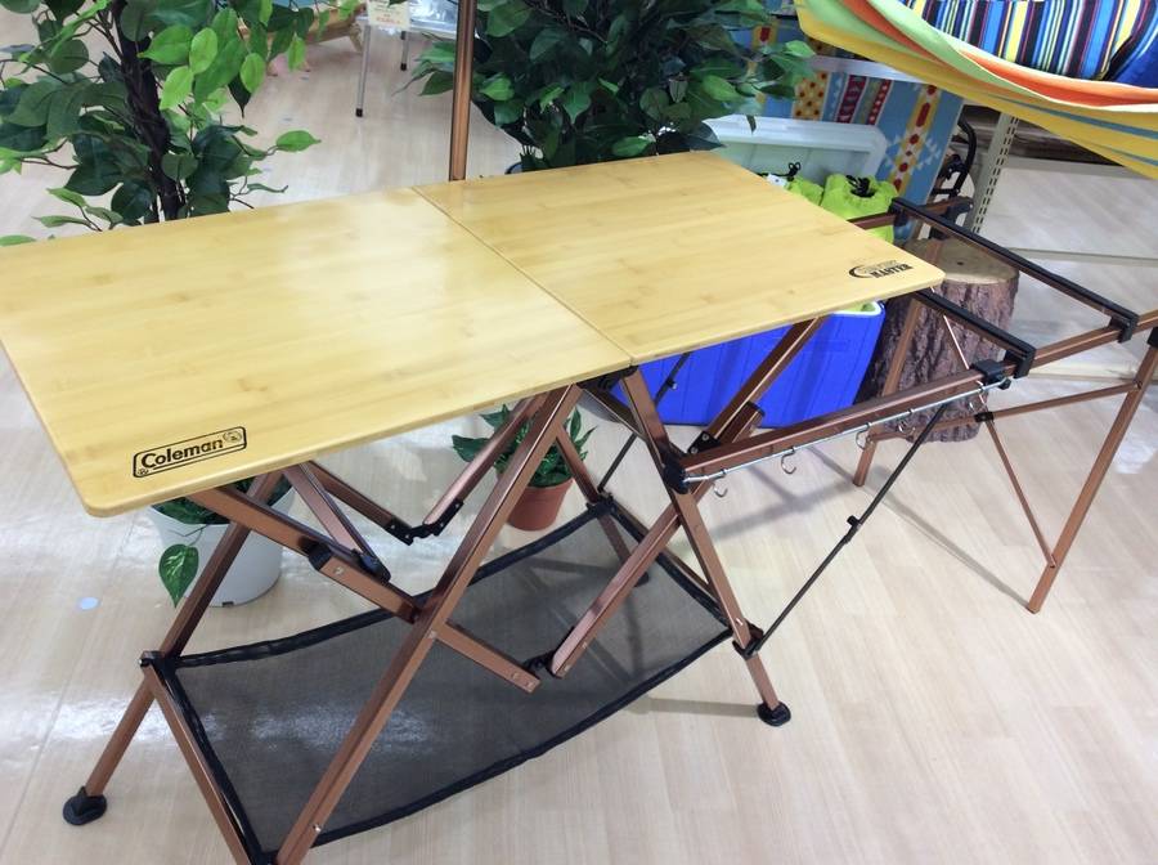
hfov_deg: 56.9
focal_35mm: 32
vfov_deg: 44.0
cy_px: 432
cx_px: 579
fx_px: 1069
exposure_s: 1/60
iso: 50
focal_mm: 3.3
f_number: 2.4
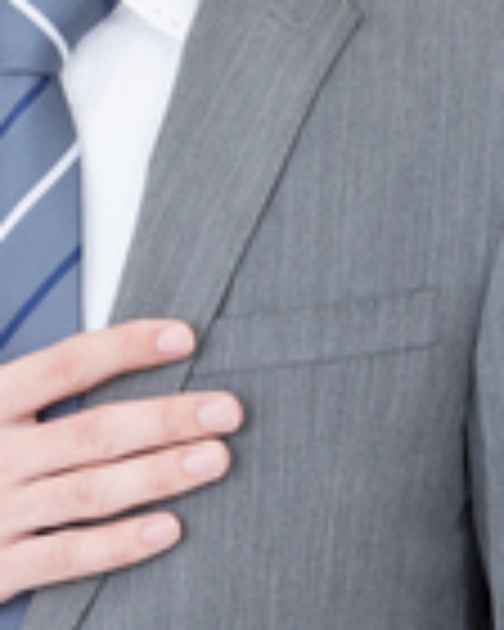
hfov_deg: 4.1
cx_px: 176
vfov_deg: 5.2
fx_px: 6973
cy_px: -20
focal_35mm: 374
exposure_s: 1/125
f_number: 10
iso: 100
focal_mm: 70
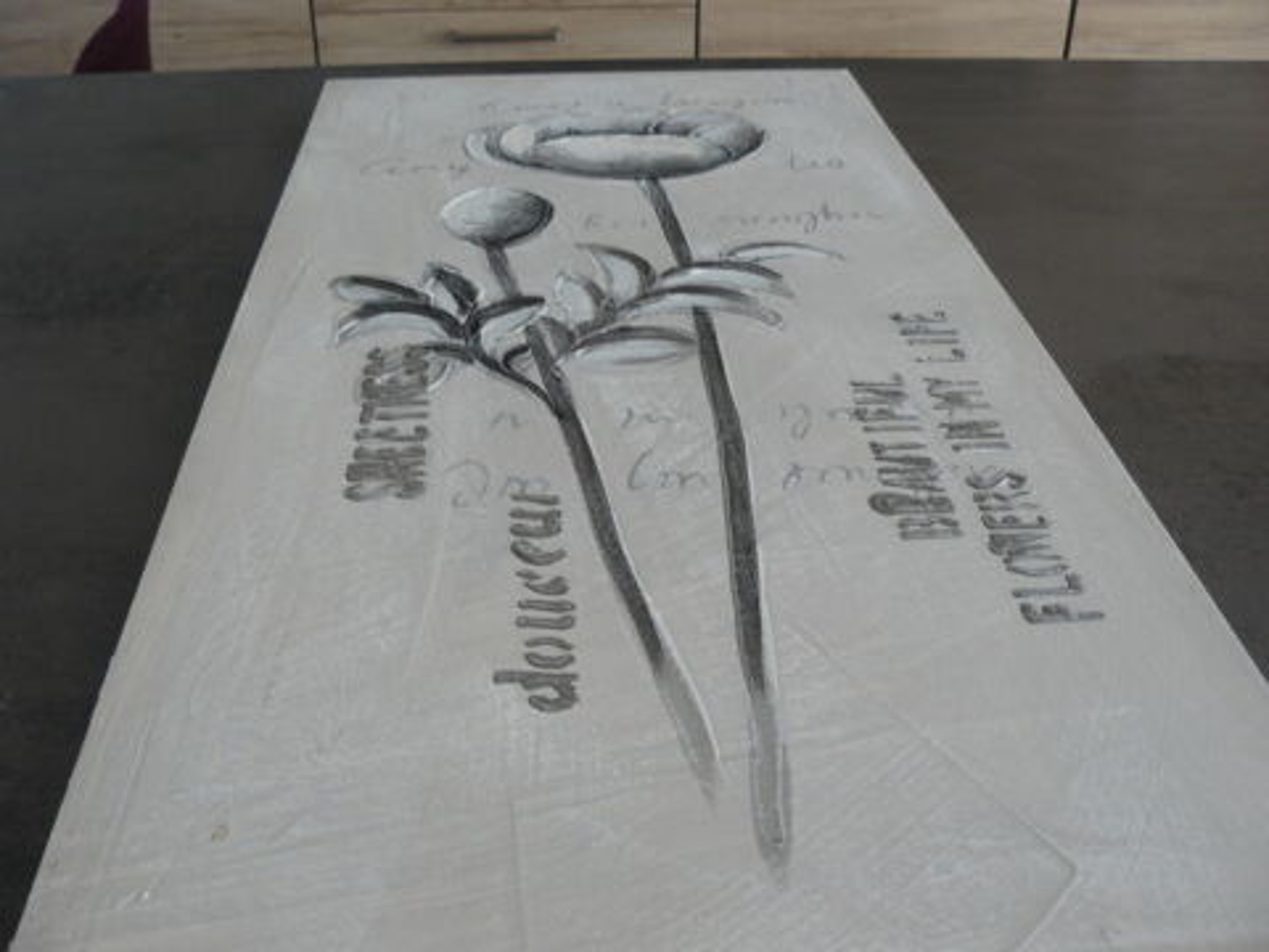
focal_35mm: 36
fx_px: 1320
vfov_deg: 39.7
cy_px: 476
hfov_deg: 51.4
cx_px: 634
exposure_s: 1/40
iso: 100
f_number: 2.8
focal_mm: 6
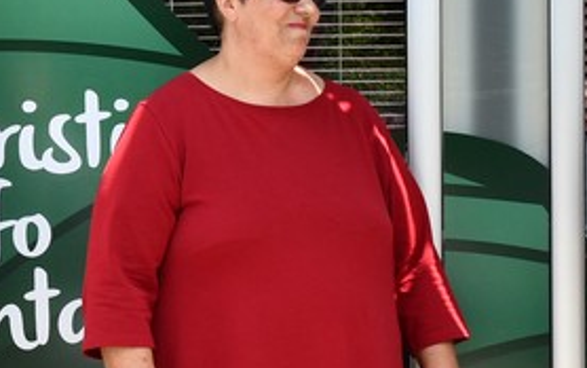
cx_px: 154
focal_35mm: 180
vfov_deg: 7.3
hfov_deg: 11.6
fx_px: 2881
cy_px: 219
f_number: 7.1
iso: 200
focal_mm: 32
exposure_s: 1/250
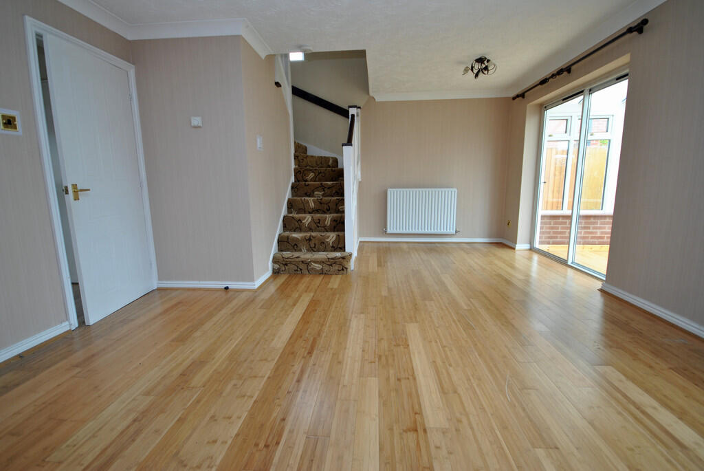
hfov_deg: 100.3
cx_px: 352
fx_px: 294
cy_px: 236
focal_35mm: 15
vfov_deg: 77.5
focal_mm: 10
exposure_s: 1/60
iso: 200
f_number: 4
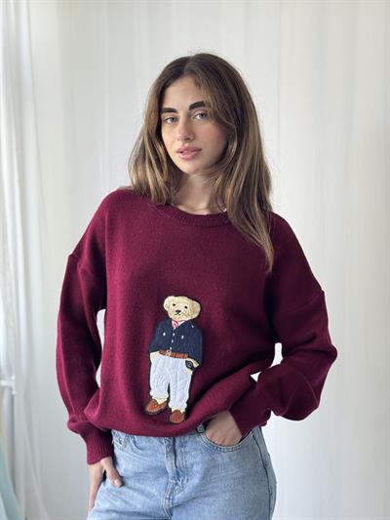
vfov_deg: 39.6
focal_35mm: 48
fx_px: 721
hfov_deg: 30.3
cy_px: 260
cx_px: 195
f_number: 1.78
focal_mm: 6.76
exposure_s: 1/95
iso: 100
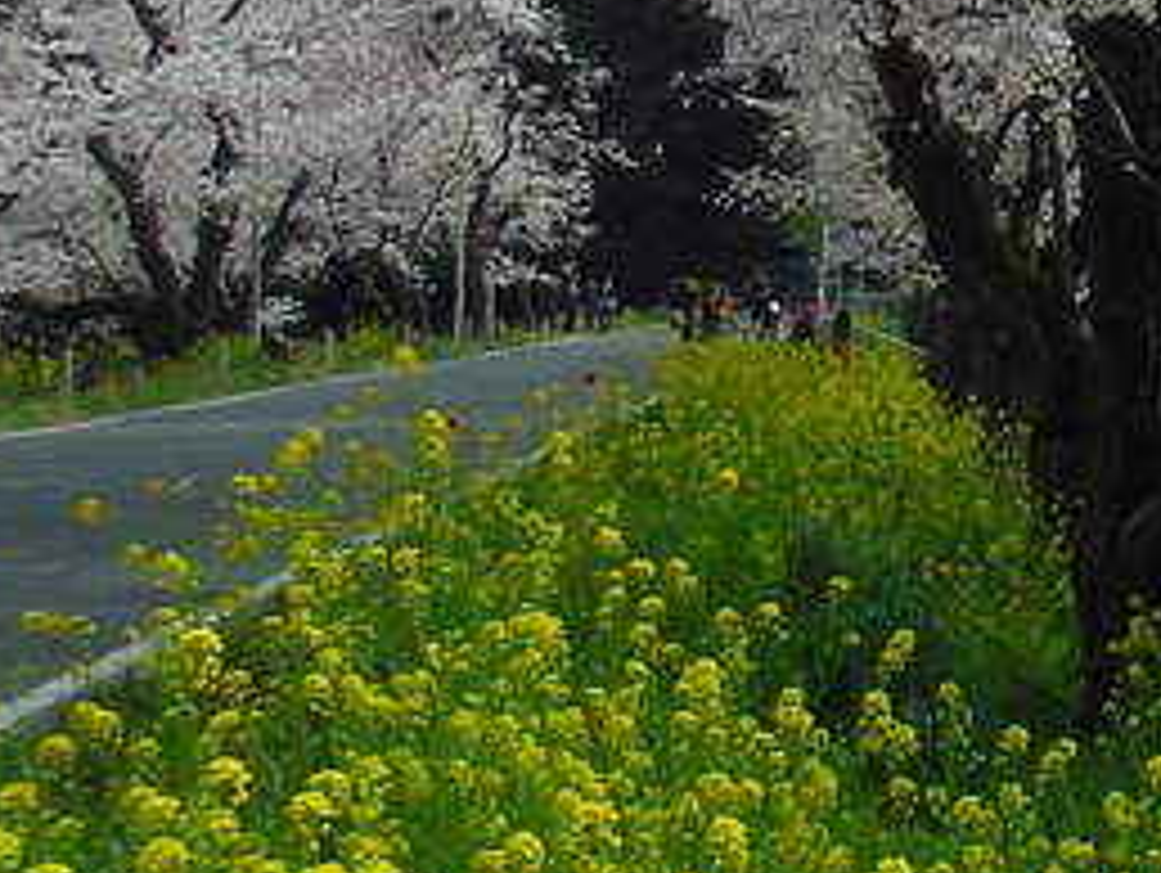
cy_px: 72
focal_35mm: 111
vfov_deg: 13.2
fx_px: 3726
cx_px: 2034
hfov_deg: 15.4
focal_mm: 5.1
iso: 64
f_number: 3.9
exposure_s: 1/640
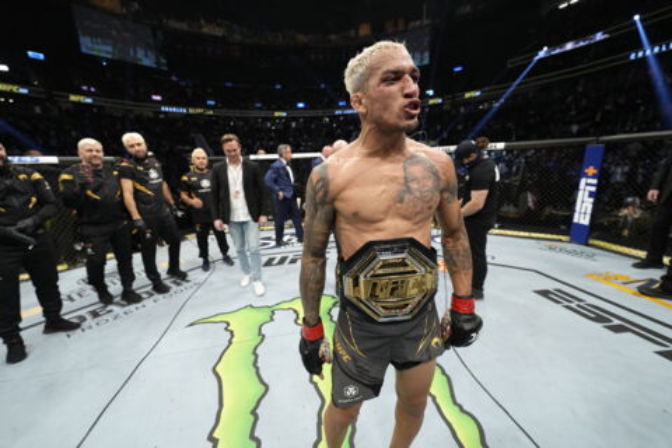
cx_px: 336
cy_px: 224
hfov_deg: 104.3
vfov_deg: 81.2
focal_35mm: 14
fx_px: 261
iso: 2500
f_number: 2.8
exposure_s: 1/1250
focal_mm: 14
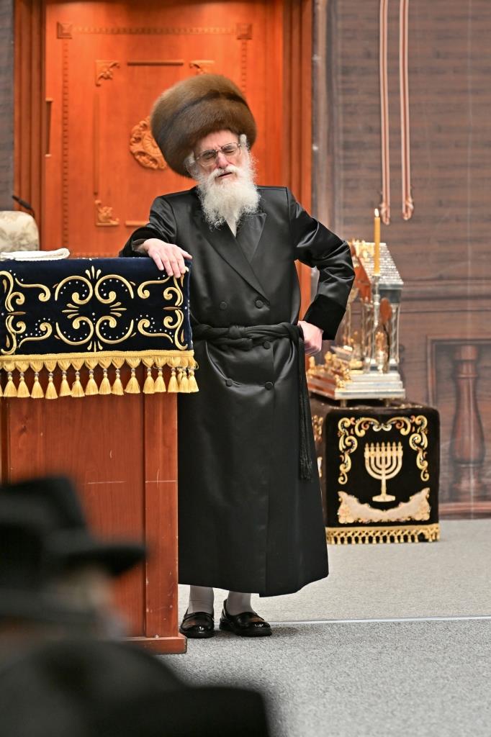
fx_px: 5527
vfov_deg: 7.6
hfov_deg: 5.1
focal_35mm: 270
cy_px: 368
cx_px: 246
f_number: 2.8
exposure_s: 1/200
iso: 250
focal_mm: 180
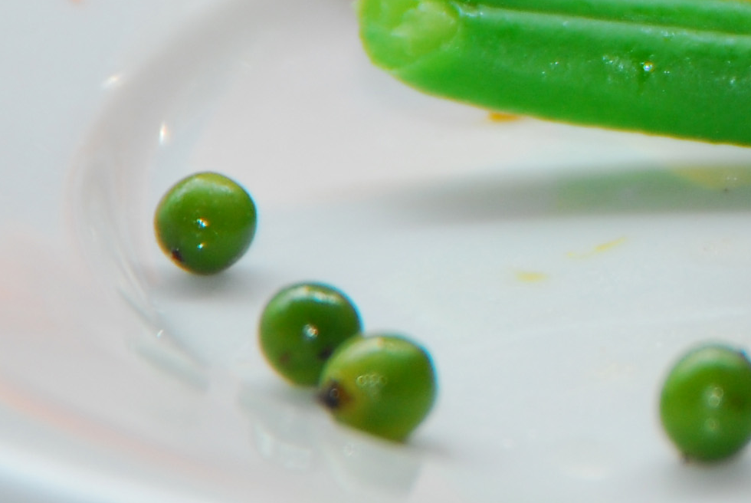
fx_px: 14850
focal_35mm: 711
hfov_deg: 2.9
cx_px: 1305
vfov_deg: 1.9
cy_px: -217
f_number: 5.6
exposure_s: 1/100
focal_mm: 120
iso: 200
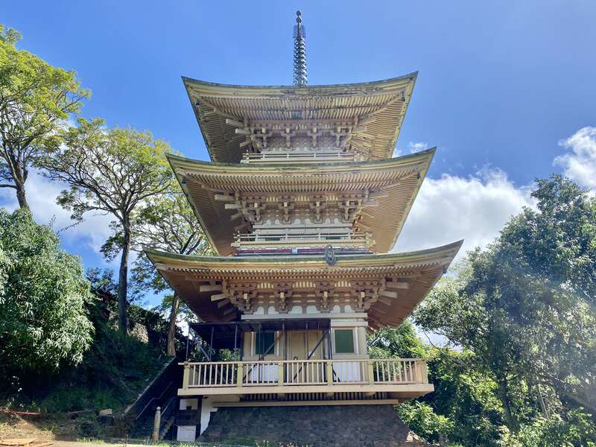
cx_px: 298
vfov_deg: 53.1
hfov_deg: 67.3
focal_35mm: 26
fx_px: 448
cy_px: 224
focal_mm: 4.25
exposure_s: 1/1838
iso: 32
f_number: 1.8
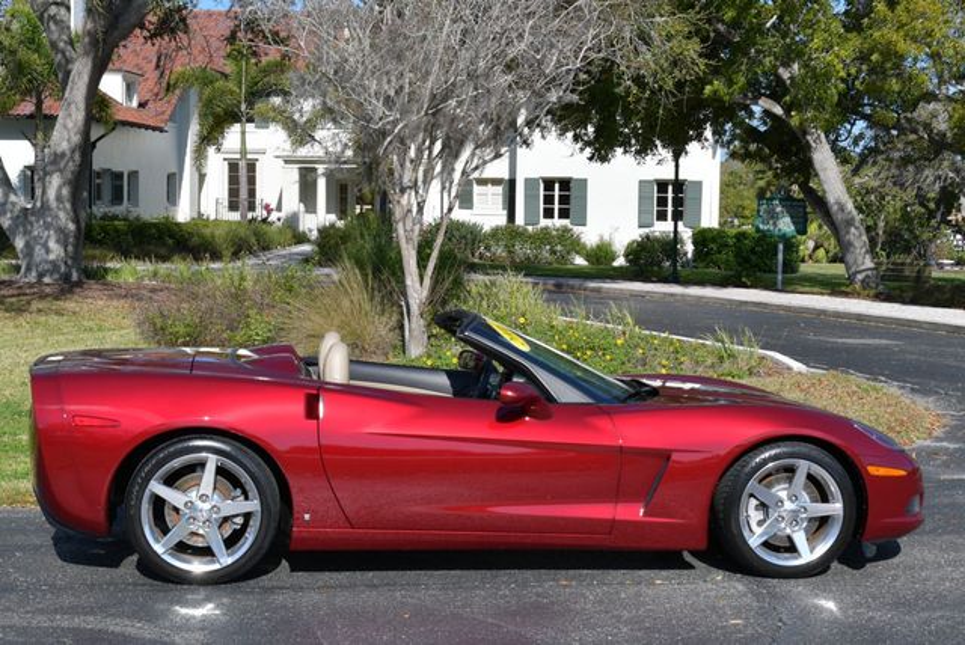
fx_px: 1502
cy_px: 322
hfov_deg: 35.6
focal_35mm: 56
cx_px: 482
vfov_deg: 24.2
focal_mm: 28
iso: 100
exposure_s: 1/320
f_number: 8
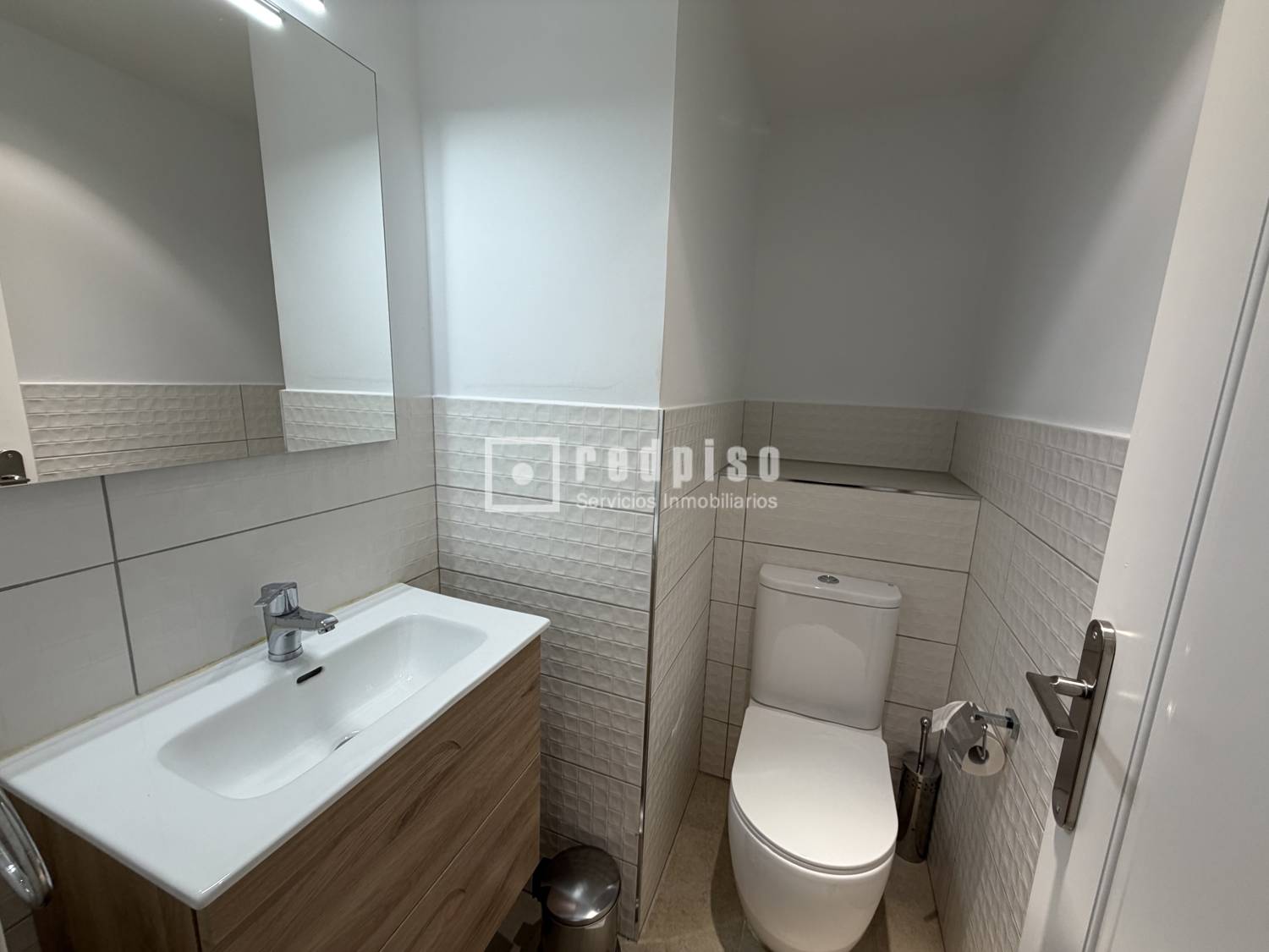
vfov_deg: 85.7
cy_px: 476
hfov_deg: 102.1
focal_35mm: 14
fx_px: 513
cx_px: 634
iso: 125
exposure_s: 1/100
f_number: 2.2
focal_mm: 2.22
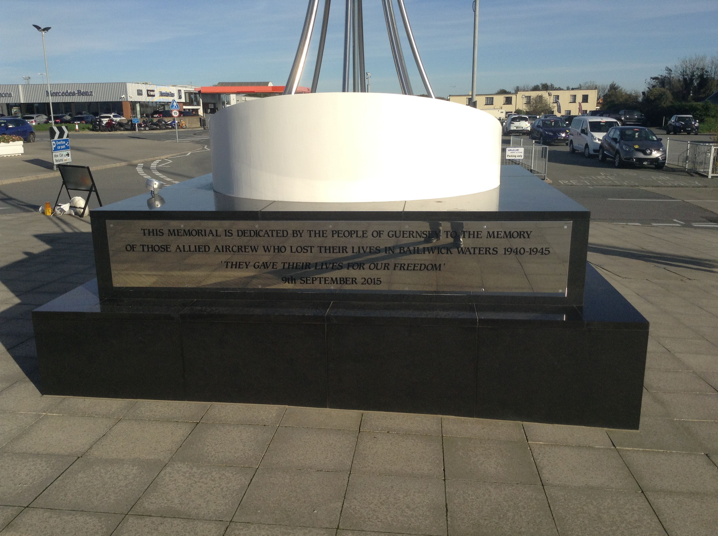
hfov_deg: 55.4
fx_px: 683
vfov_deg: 42.8
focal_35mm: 33
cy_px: 268
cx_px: 359
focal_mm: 3.3
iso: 25
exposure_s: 1/1486
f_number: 2.4
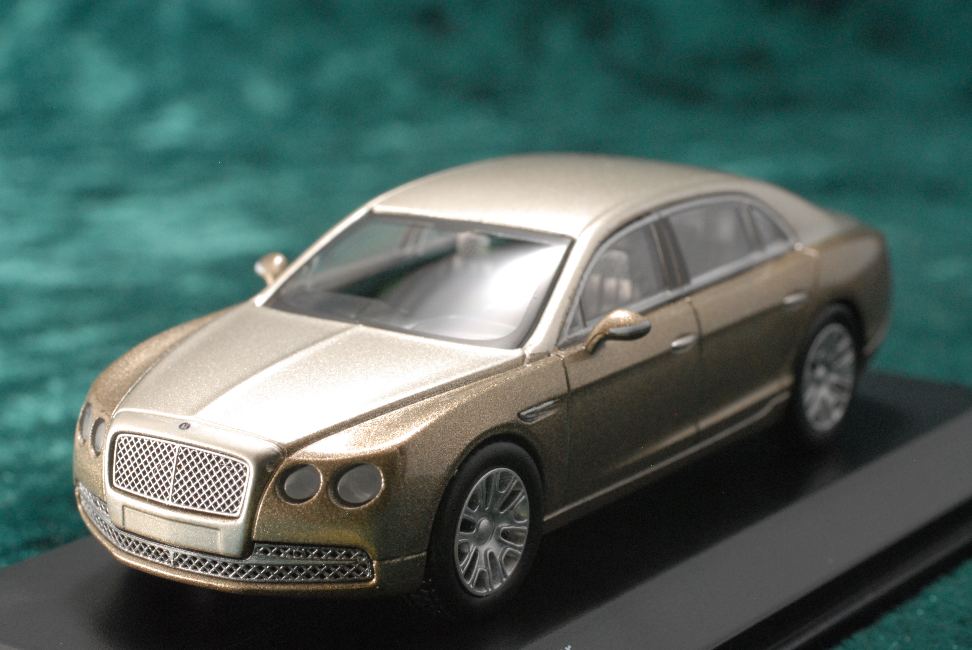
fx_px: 2027
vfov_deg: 18.2
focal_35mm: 75
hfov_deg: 27.0
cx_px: 486
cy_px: 325
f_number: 20
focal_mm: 50
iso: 800
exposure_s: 1/2
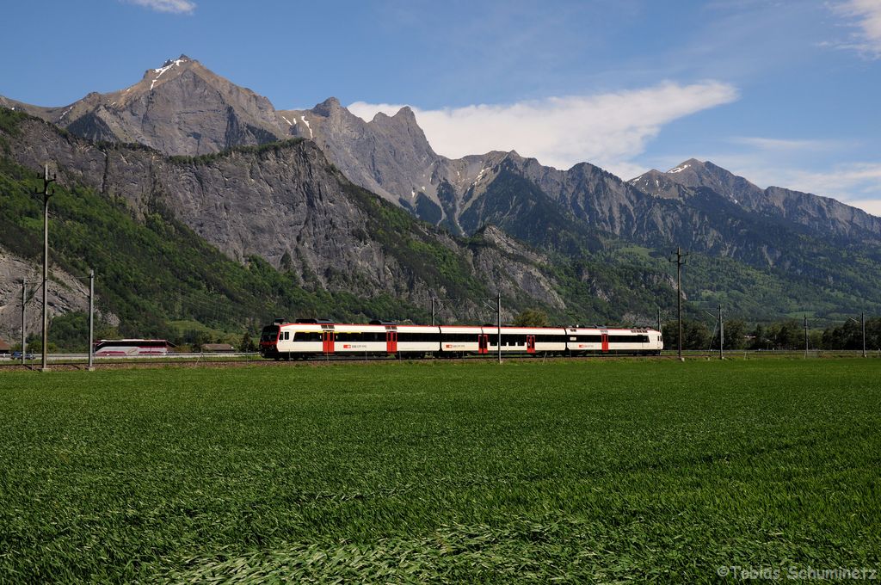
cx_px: 440
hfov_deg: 43.7
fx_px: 1100
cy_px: 292
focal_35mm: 45
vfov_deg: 29.8
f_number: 9
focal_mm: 30
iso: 200
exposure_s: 1/640
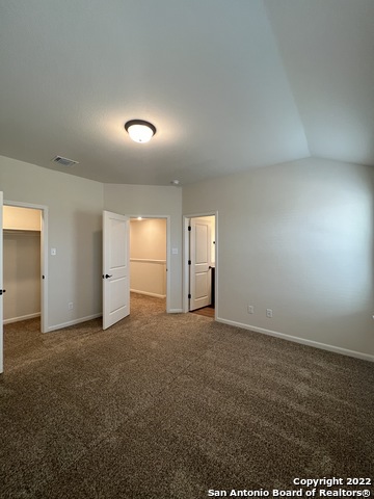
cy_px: 250
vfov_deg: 106.2
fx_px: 187
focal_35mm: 13
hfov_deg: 89.9
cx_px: 187
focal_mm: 1.57
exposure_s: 1/60
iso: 250
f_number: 1.8
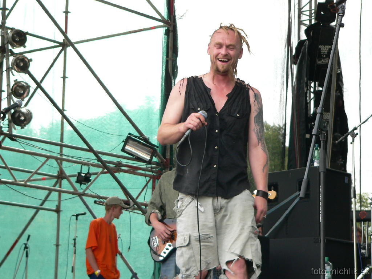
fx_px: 1214
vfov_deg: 13.1
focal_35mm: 113
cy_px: 140
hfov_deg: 17.4
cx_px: 186
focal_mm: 18.8
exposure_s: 1/250
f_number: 3.3
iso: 100
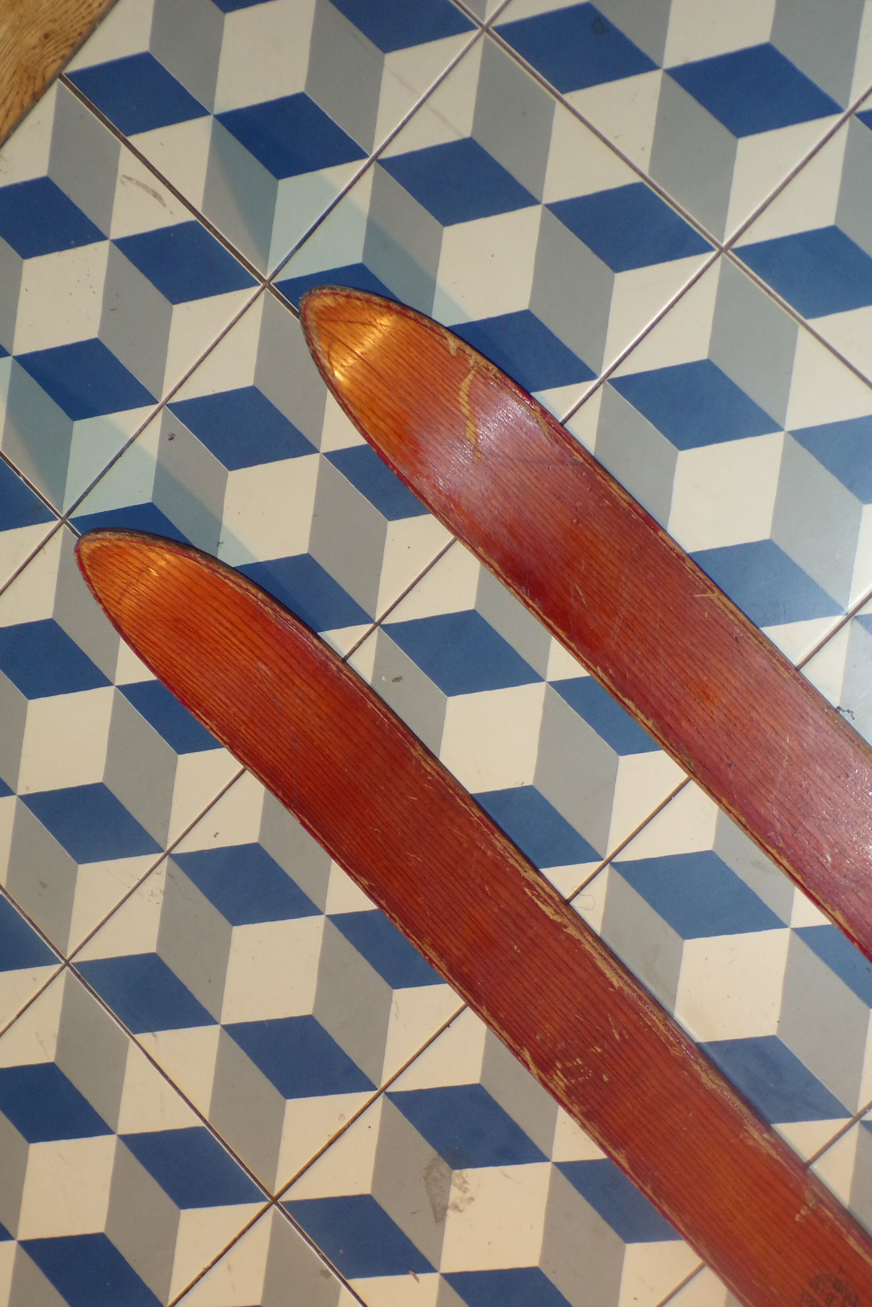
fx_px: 1853
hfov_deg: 26.5
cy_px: 654
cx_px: 405
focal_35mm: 51
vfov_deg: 38.9
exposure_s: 1/34
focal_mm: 8.7
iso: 200
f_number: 3.5
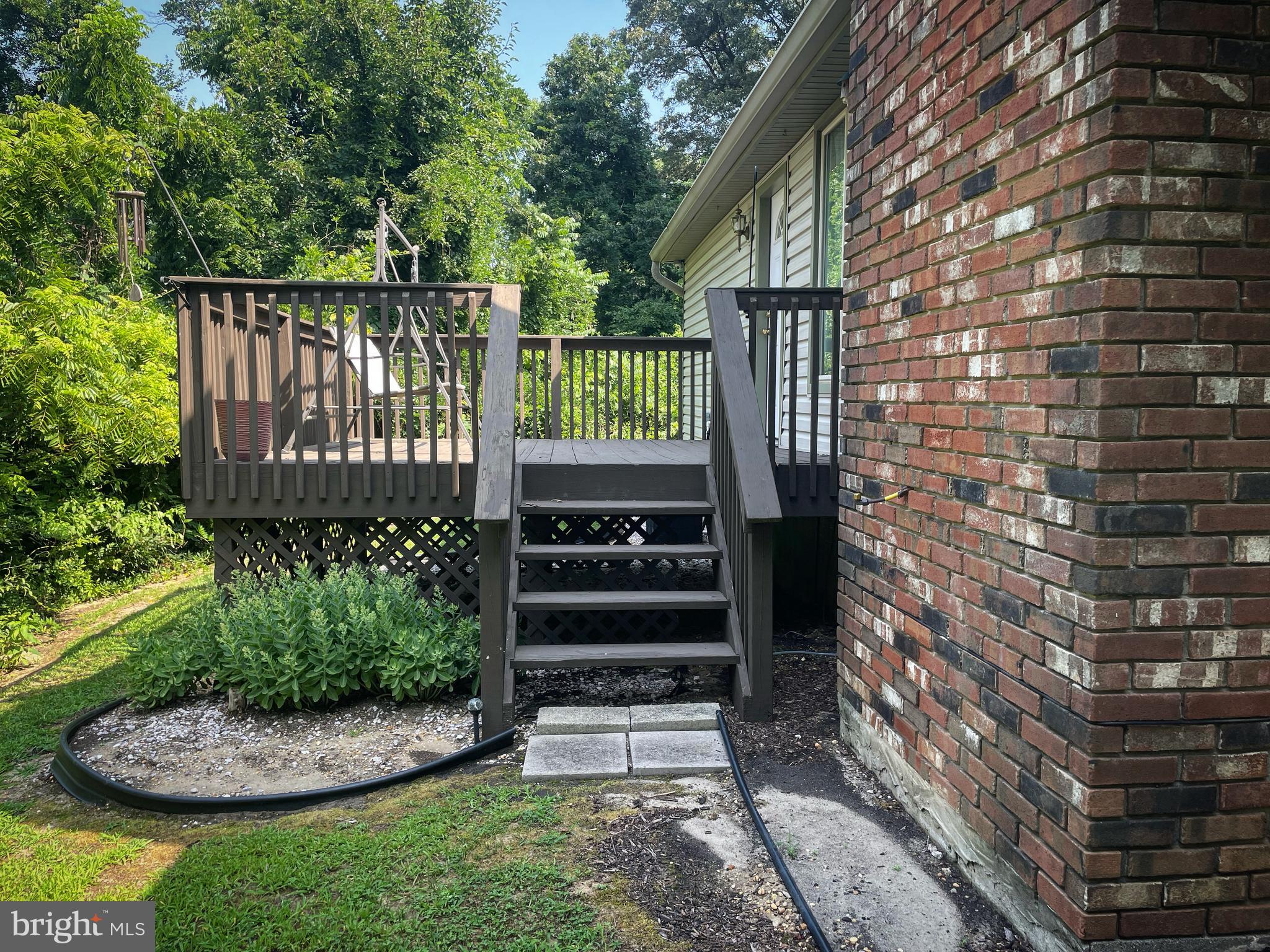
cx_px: 635
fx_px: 954
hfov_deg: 67.3
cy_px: 476
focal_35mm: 26
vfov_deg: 53.1
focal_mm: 4.2
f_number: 1.6
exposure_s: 1/335
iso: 32
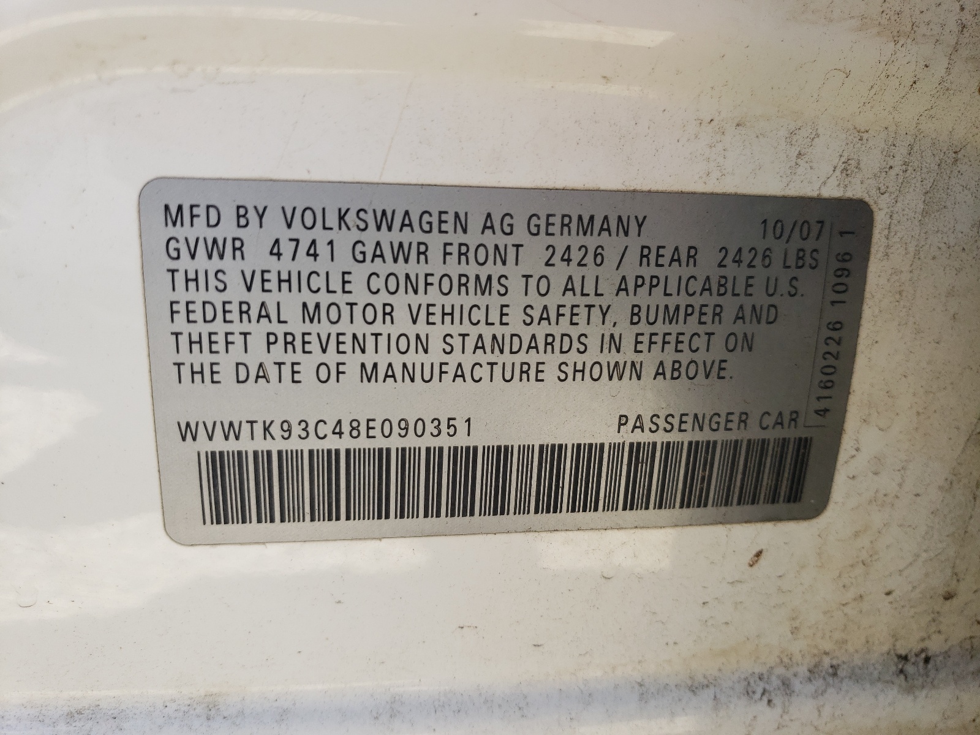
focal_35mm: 26
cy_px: 368
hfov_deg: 67.3
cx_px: 490
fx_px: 736
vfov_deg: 53.1
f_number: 1.5
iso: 50
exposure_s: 1/435
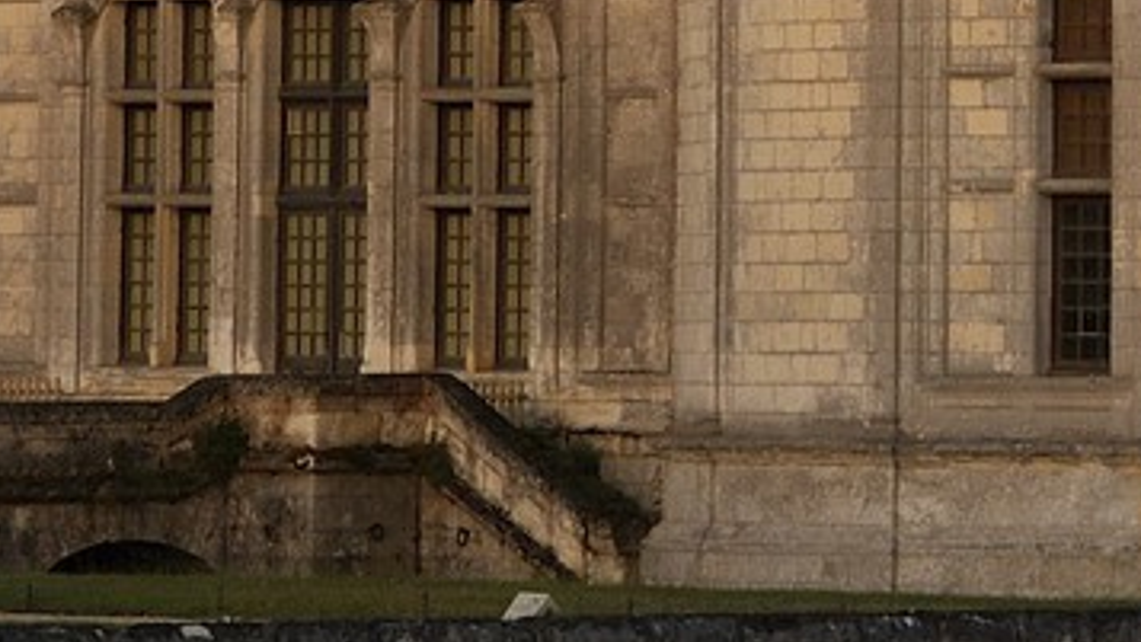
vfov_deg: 2.2
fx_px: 16462
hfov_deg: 4.0
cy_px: -1466
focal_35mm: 544
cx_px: 1355
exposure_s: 1/320
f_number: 6.3
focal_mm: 116
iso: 400
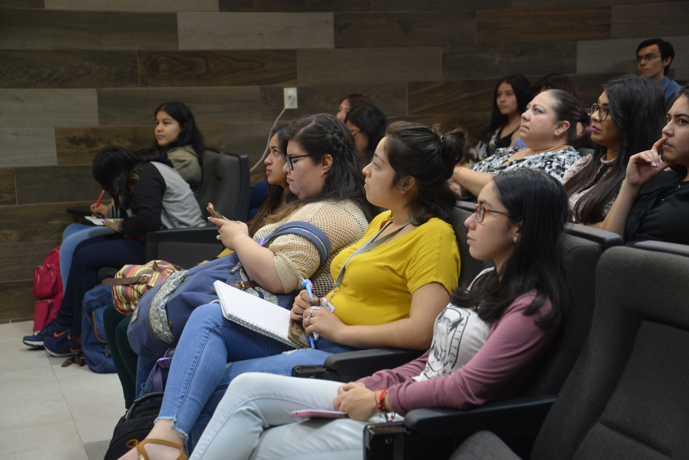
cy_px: 230
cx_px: 344
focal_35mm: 58
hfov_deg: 34.5
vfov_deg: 23.4
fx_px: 1110
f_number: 4.5
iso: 900
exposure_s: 1/30
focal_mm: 58
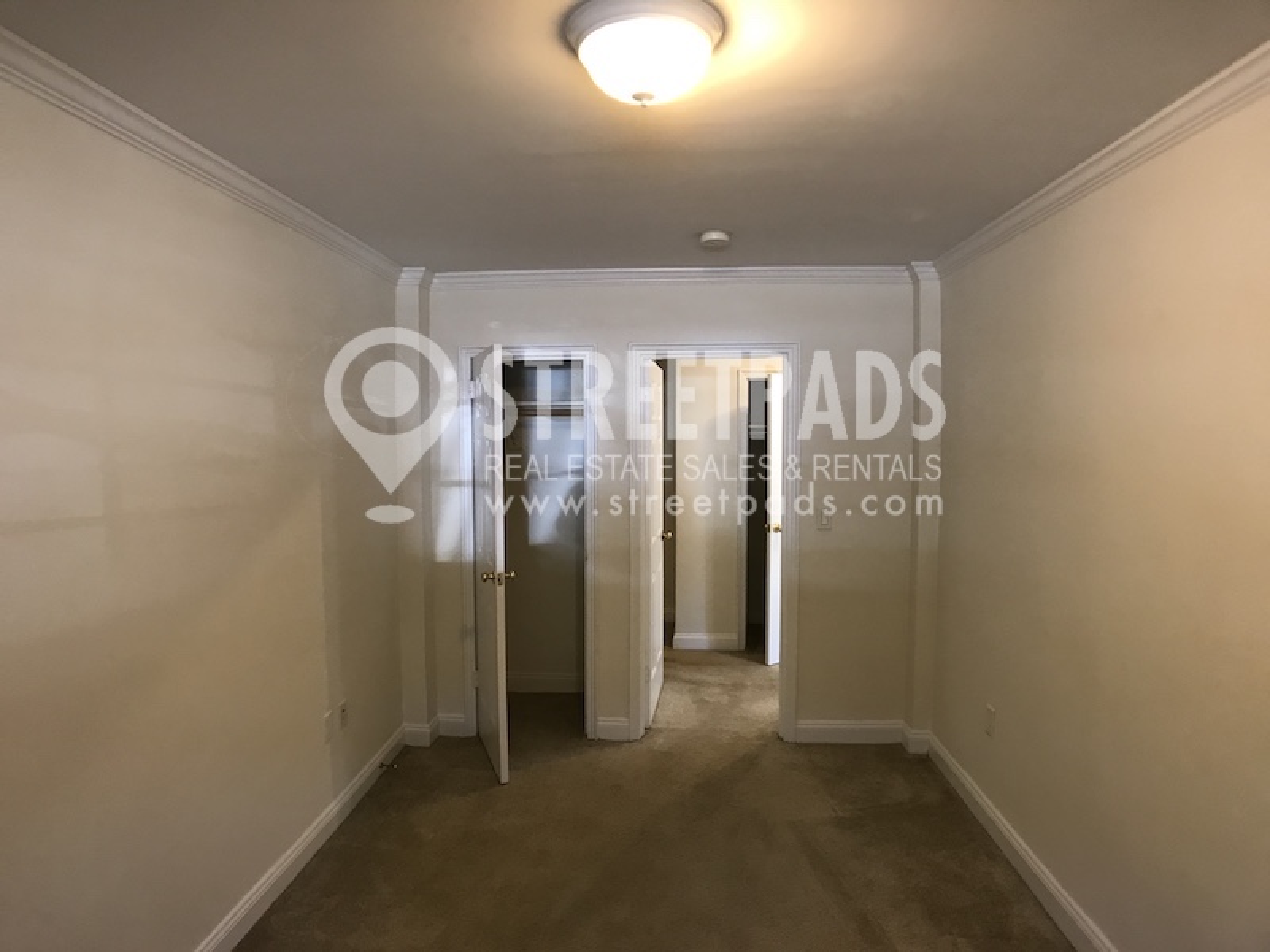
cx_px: 635
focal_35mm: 28
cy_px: 476
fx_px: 1027
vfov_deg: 49.7
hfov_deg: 63.4
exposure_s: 1/17
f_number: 1.8
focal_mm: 3.99
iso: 50
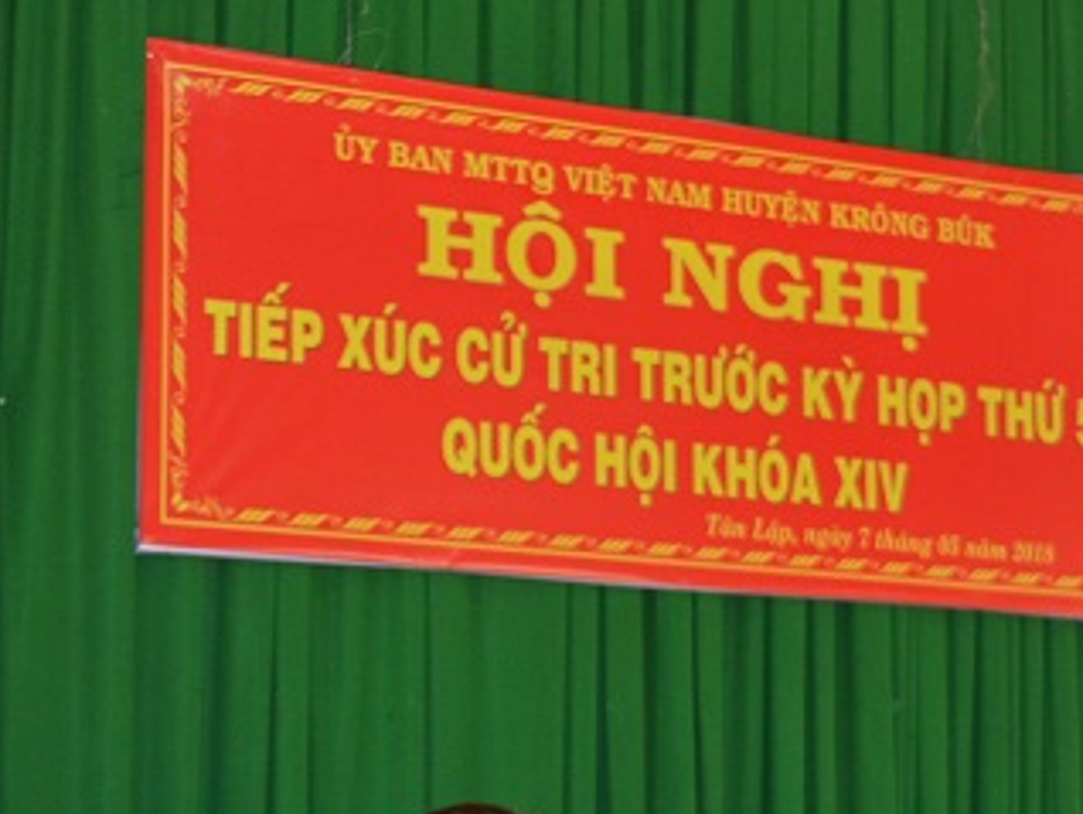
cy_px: 596
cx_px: 501
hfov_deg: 15.6
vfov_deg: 11.7
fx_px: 3956
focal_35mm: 126
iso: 800
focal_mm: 31
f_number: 4.2
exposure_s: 1/60
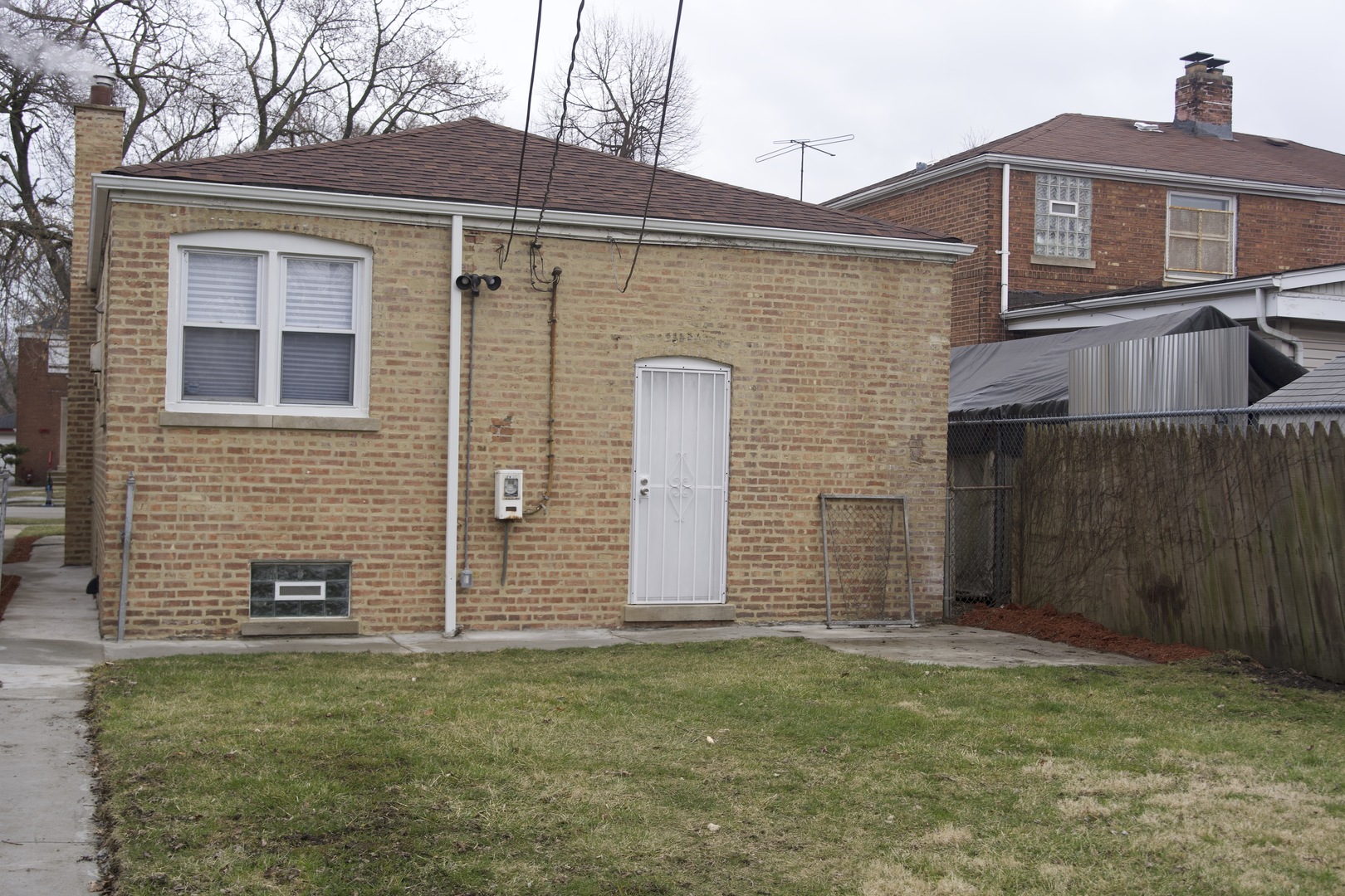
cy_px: 448
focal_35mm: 42
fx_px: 1569
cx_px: 672
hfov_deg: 46.4
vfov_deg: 31.9
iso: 100
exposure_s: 1/80
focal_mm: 42
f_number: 6.3
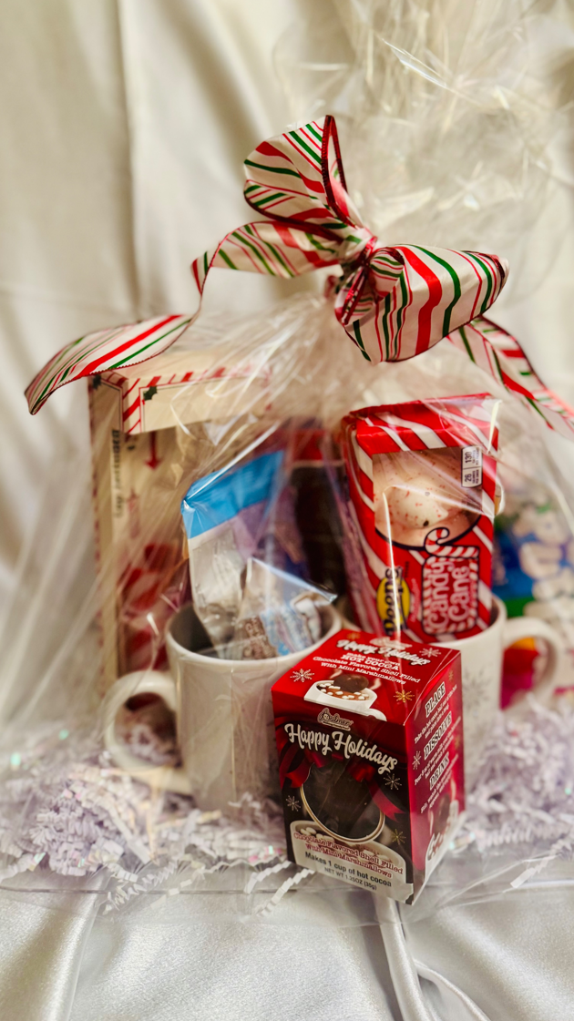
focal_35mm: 28
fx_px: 758
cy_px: 519
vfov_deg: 67.9
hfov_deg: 41.3
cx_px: 336
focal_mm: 6.76
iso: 320
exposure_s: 1/60
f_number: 1.78
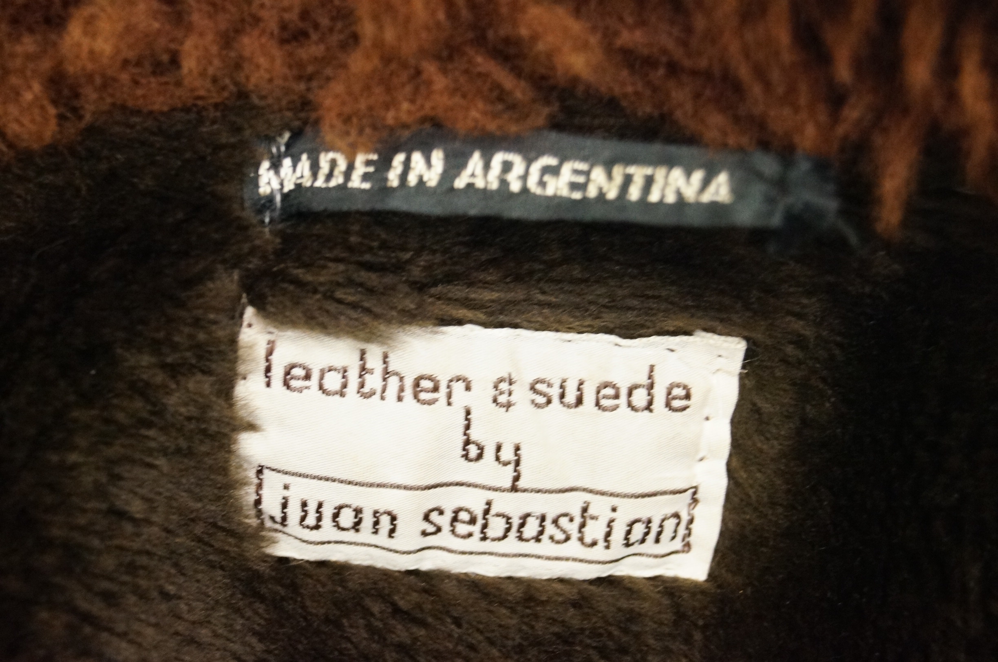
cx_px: 499
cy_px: 331
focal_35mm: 68
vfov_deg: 20.1
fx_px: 1868
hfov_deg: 29.9
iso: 3200
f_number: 5.6
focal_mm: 45
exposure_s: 1/50
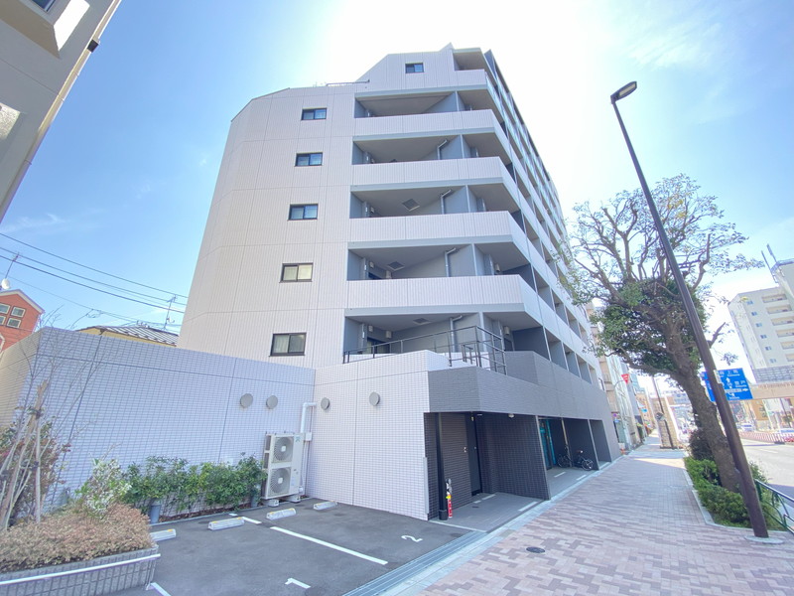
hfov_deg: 106.2
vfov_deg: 89.9
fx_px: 298
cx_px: 397
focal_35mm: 13
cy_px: 298
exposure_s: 1/145
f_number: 2.4
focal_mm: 1.54
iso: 20
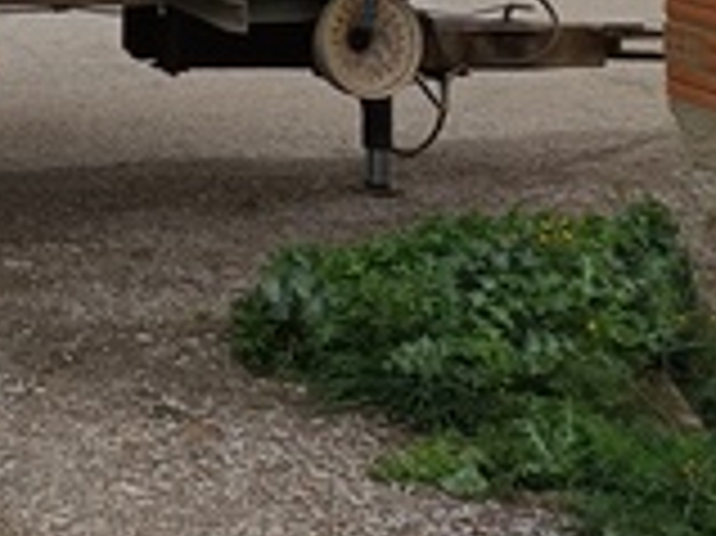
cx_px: -381
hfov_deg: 20.1
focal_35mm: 83
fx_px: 1715
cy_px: -324
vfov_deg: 15.9
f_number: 1.7
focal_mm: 5.31
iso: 50
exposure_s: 1/391
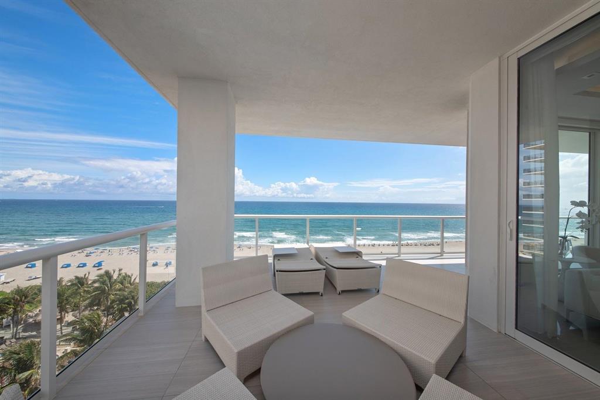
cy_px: 200
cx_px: 300
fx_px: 200
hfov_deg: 112.6
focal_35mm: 12
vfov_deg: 90.0
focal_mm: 12
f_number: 11
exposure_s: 1/250
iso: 200
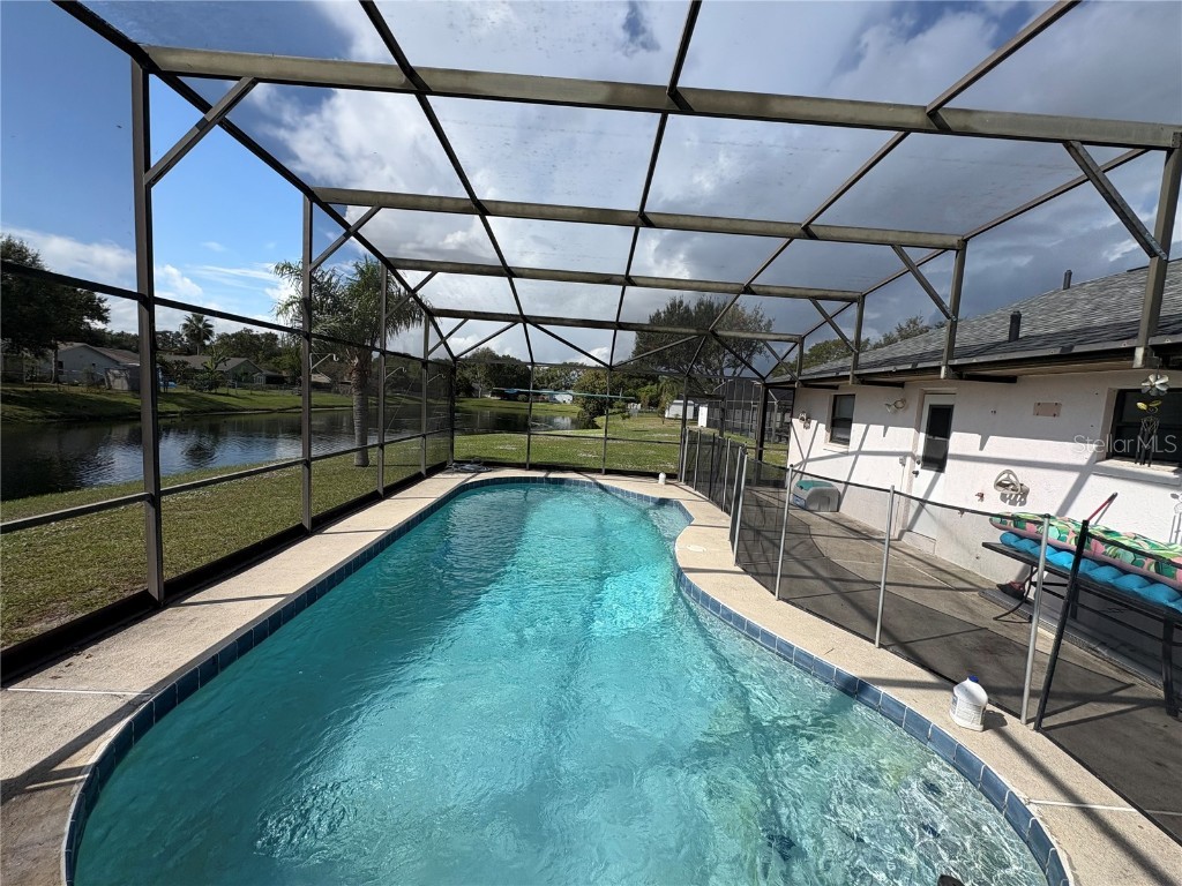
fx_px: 478
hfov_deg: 102.1
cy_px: 443
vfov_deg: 85.7
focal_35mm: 14
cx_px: 591
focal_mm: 2.22
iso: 40
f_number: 2.2
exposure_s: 1/1832
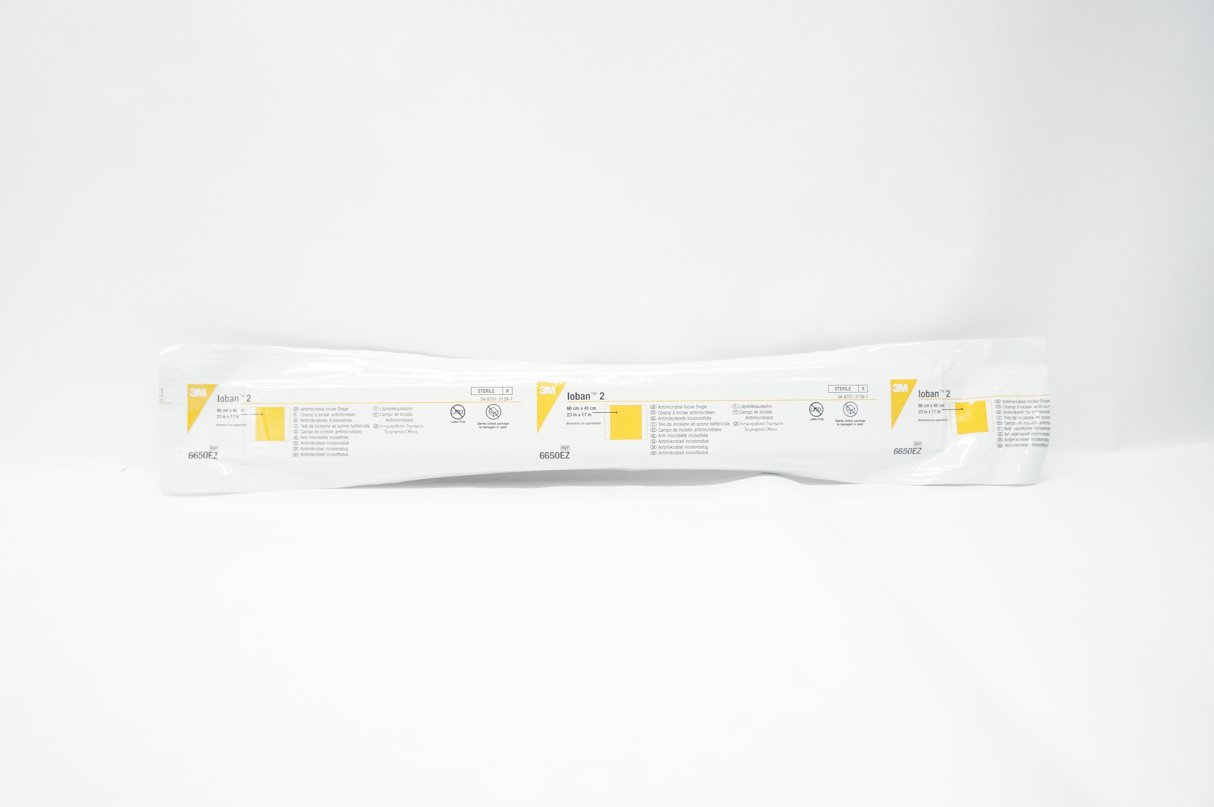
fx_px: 910
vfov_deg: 47.8
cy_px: 404
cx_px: 607
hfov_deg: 67.4
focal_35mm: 27
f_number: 4
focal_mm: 18
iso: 400
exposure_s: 1/80
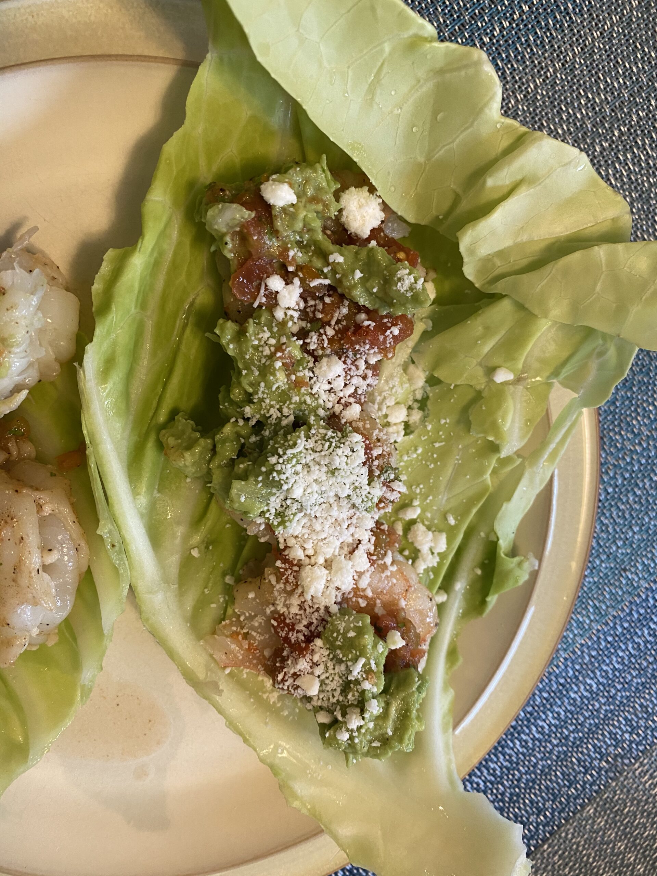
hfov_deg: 53.1
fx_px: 658
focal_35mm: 26
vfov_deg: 67.3
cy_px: 438
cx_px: 328
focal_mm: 4.25
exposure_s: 1/60
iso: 200
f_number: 1.8
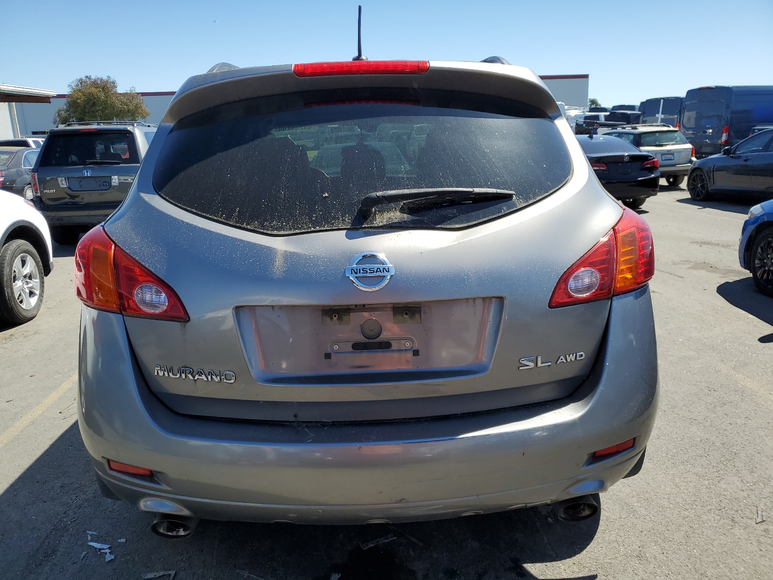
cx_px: 386
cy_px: 290
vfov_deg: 53.1
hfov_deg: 67.3
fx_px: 581
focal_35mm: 26
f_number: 1.5
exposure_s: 1/2500
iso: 50
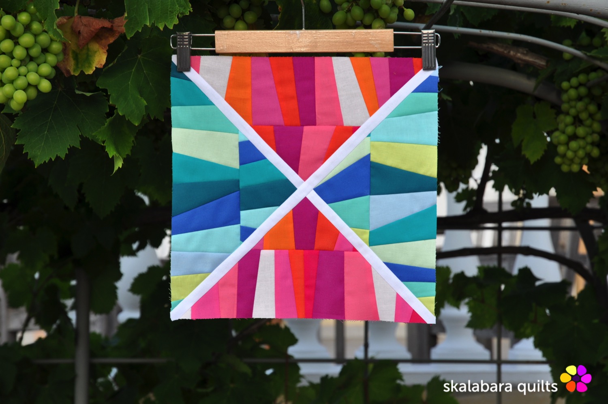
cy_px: 202
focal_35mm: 105
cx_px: 304
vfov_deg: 13.0
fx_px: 1771
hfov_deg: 19.5
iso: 200
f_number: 7.1
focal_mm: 70
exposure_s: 1/200
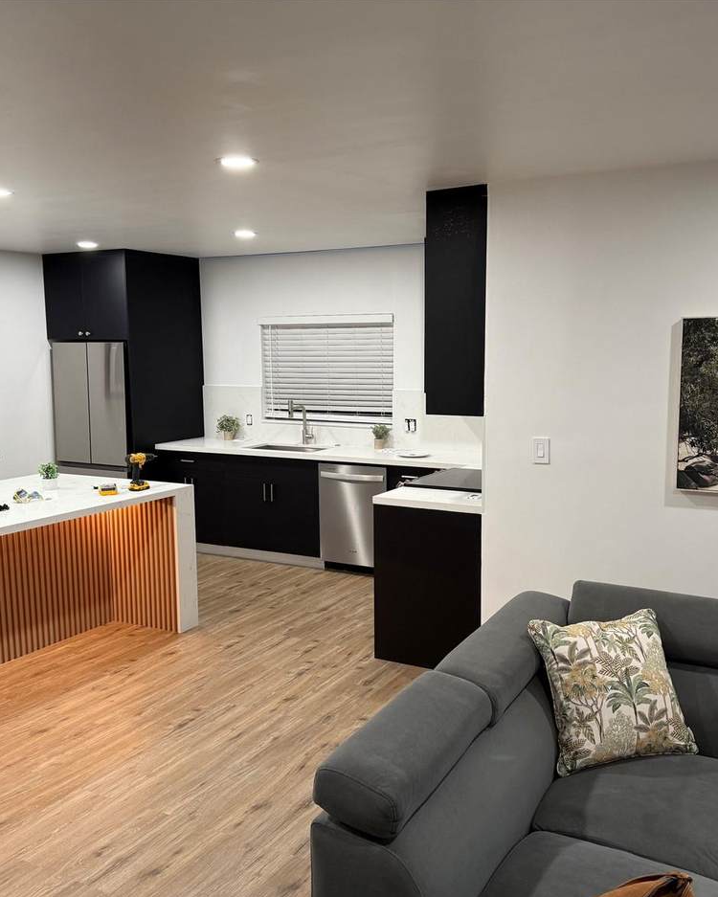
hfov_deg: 45.8
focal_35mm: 32
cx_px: 367
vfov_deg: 55.7
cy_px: 456
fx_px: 850
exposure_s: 1/60
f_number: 1.78
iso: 160
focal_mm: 6.76
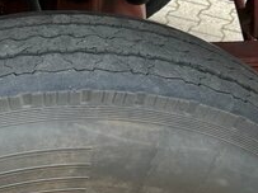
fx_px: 611
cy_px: 187
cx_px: 78
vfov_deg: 17.6
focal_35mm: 82
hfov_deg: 23.7
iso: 125
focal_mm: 5.7
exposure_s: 1/119
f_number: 1.5
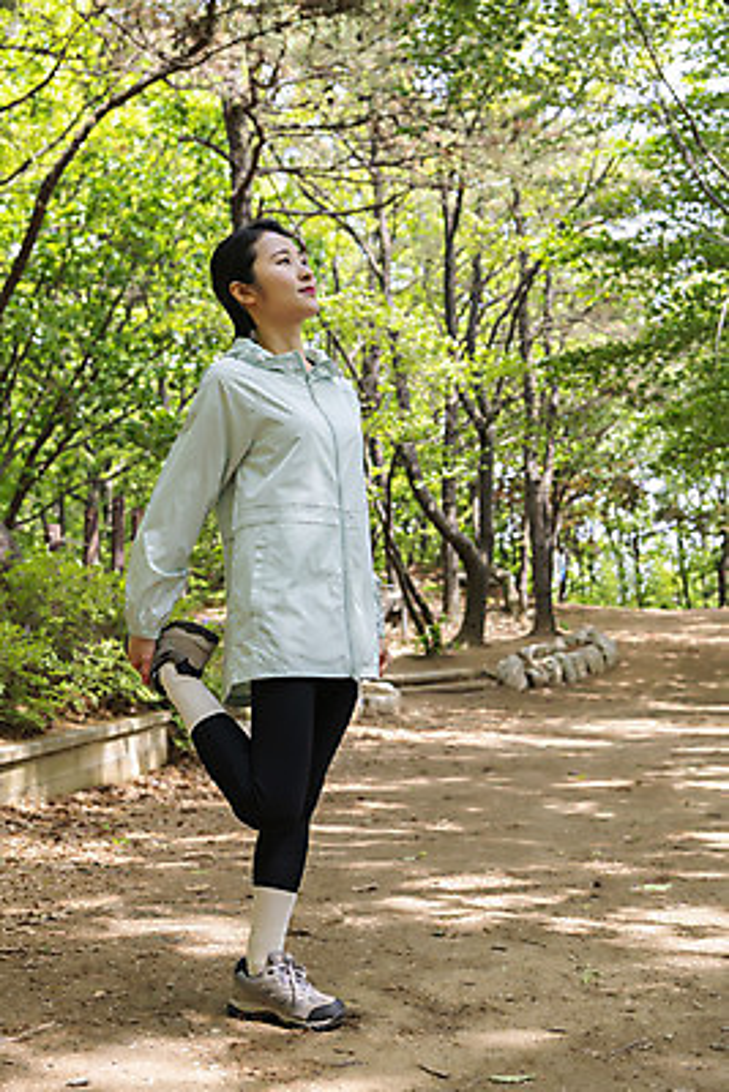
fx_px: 1366
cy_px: 546
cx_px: 364
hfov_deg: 29.9
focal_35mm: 45
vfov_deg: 43.6
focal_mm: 45
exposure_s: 1/125
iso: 200
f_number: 5
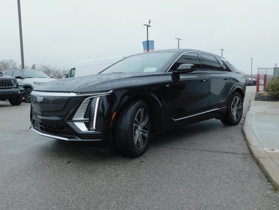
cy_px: 105
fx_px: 242
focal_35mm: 30
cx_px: 140
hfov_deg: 60.0
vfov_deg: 46.8
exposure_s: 1/400
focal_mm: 5.3
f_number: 3.2
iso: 125
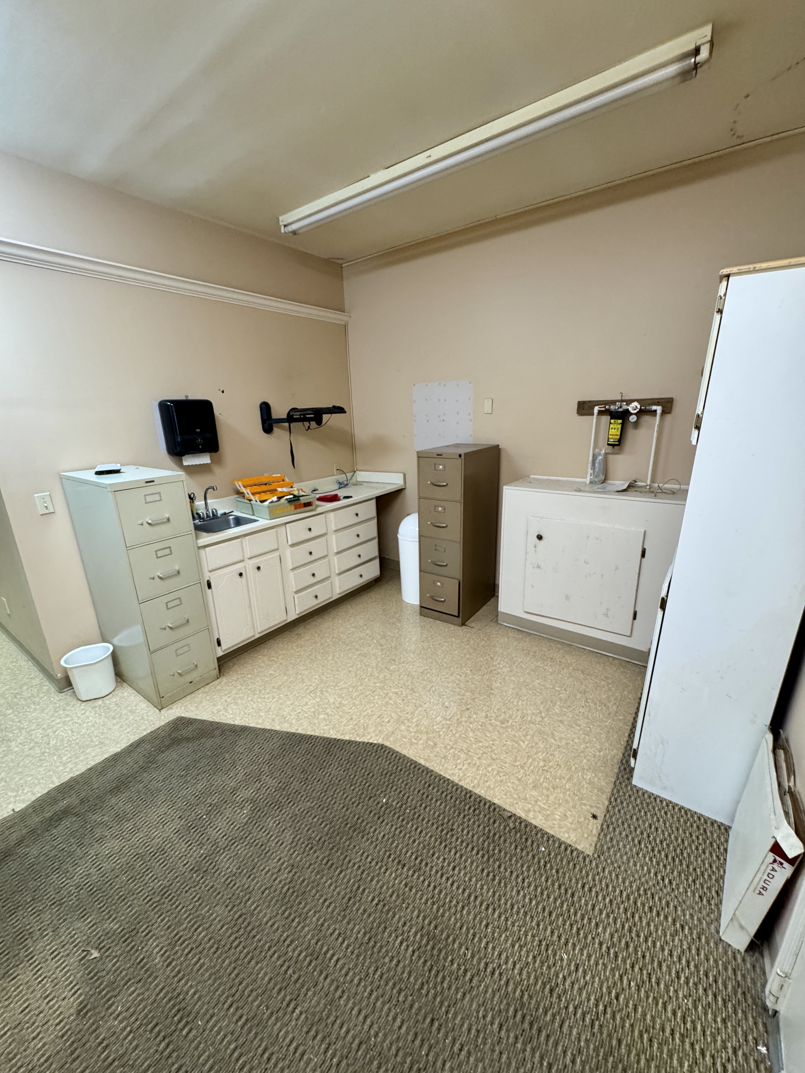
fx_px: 434
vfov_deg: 102.1
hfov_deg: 85.7
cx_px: 402
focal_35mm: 14
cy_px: 536
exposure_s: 1/60
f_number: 2.2
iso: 250
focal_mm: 2.22
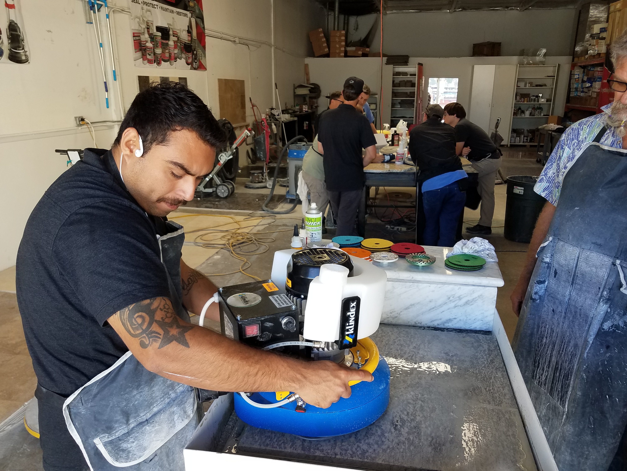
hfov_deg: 67.3
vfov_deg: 53.1
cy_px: 236
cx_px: 314
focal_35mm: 26
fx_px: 471
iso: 40
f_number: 1.7
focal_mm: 4.2
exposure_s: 1/127
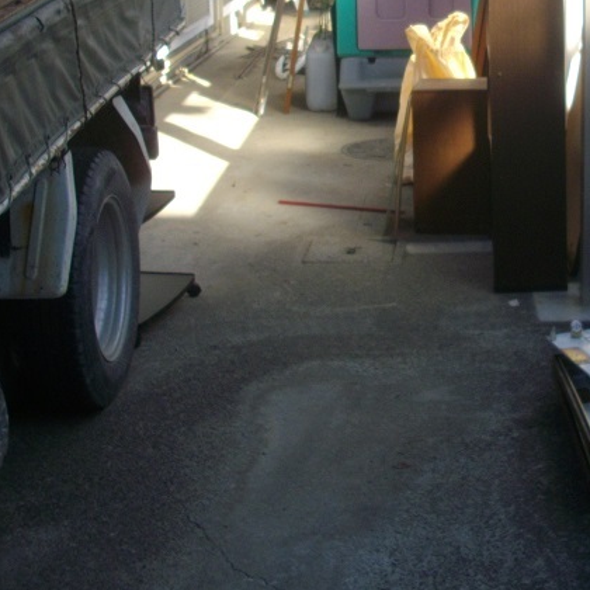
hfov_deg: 24.2
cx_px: 410
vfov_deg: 24.0
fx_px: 1369
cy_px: 129
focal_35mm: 71
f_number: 2.8
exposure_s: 1/320
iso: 100
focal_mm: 6.2
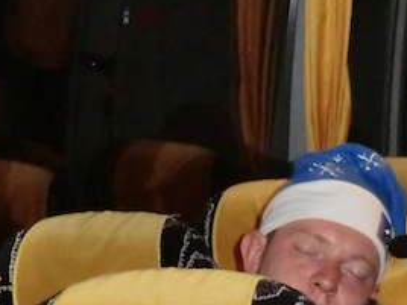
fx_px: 1928
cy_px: 276
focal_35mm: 164
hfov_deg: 12.0
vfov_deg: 9.0
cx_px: 323
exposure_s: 1/15
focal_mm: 9.8
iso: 500
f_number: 4.2
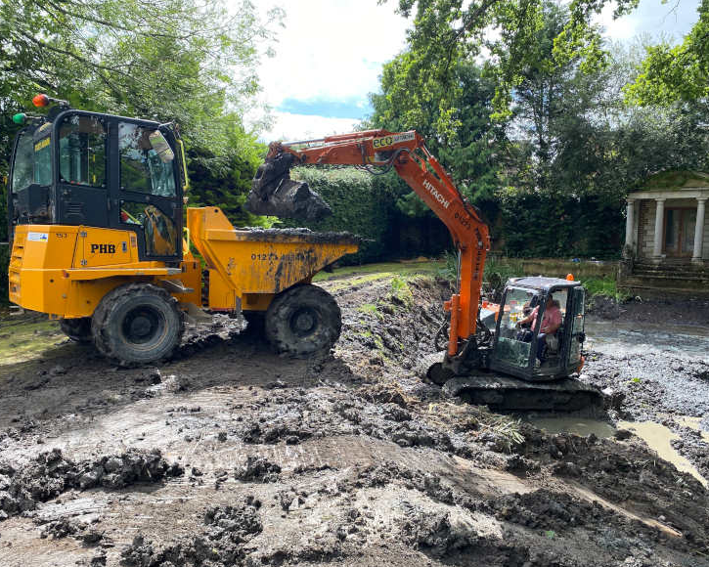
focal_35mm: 28
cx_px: 353
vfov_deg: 51.5
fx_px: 588
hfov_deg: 62.2
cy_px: 292
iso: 32
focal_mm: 4.25
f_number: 1.8
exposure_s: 1/606
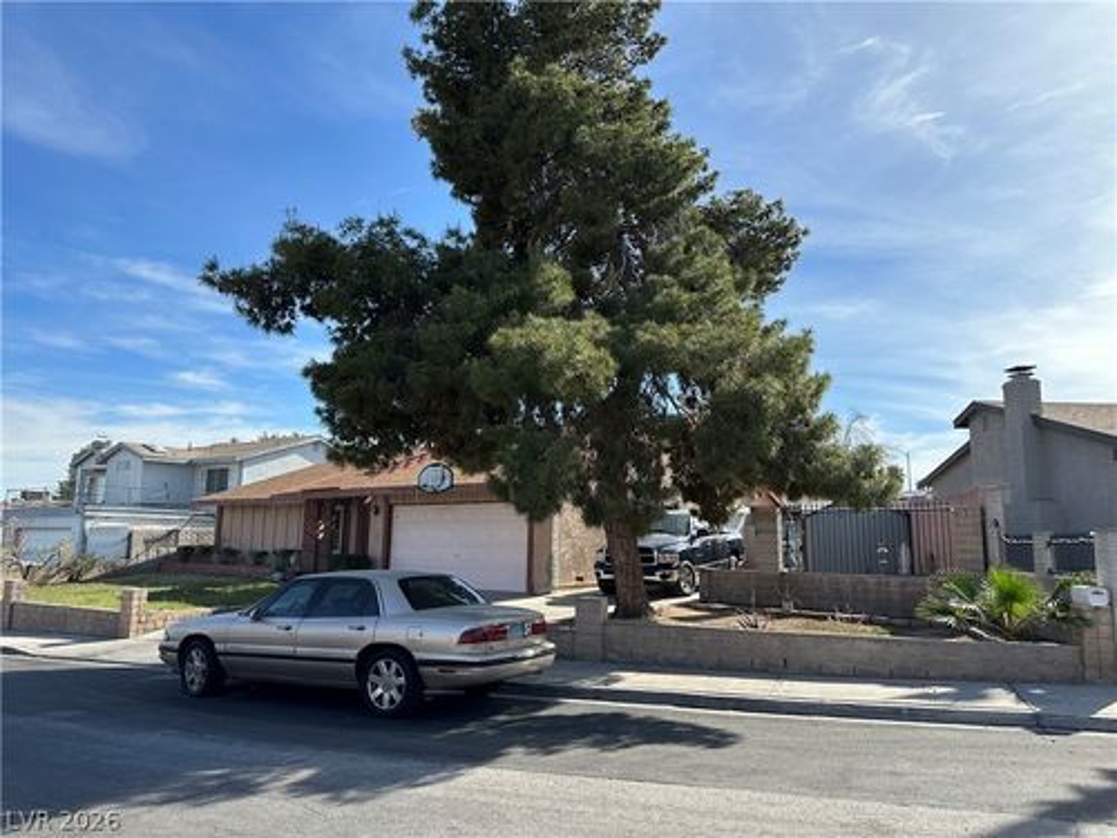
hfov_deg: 71.6
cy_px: 419
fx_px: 774
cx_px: 558
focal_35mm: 24
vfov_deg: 56.8
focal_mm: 6.86
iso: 80
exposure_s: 1/3717
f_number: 1.78
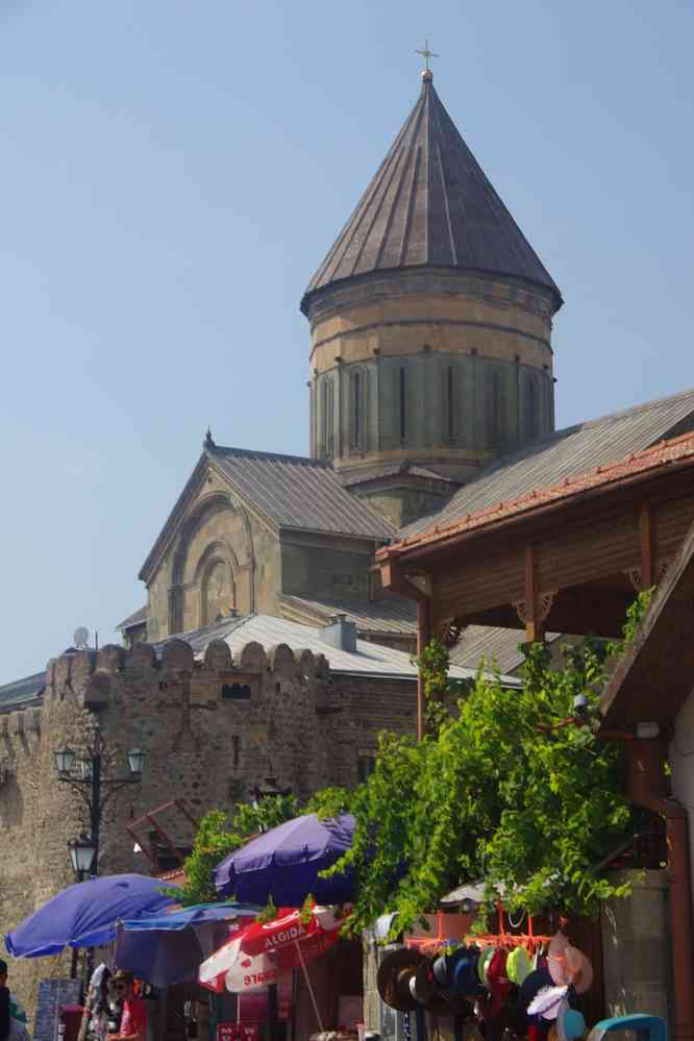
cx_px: 347
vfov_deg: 24.6
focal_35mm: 82
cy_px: 520
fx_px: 2385
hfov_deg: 16.6
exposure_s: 1/100
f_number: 11
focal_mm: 55
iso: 200
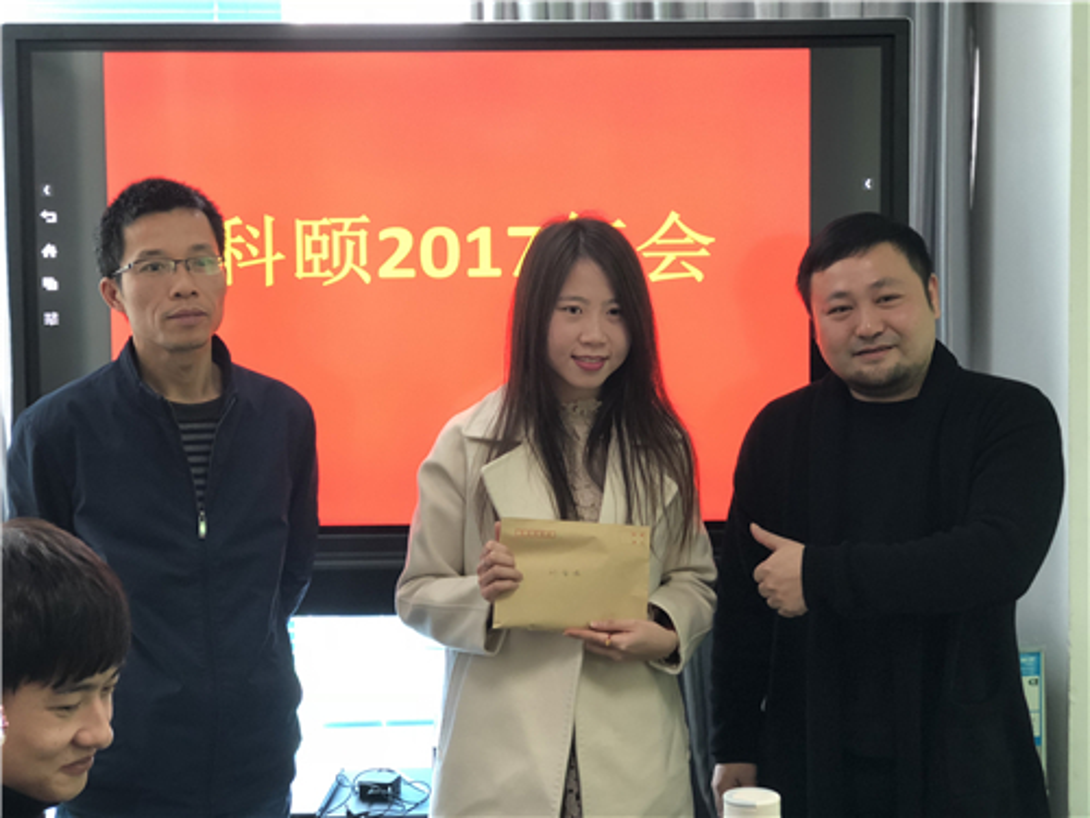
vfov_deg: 25.7
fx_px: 1795
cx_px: 545
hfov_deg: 33.8
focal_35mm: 57
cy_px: 409
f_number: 2.8
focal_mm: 6.6
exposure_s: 1/50
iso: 320
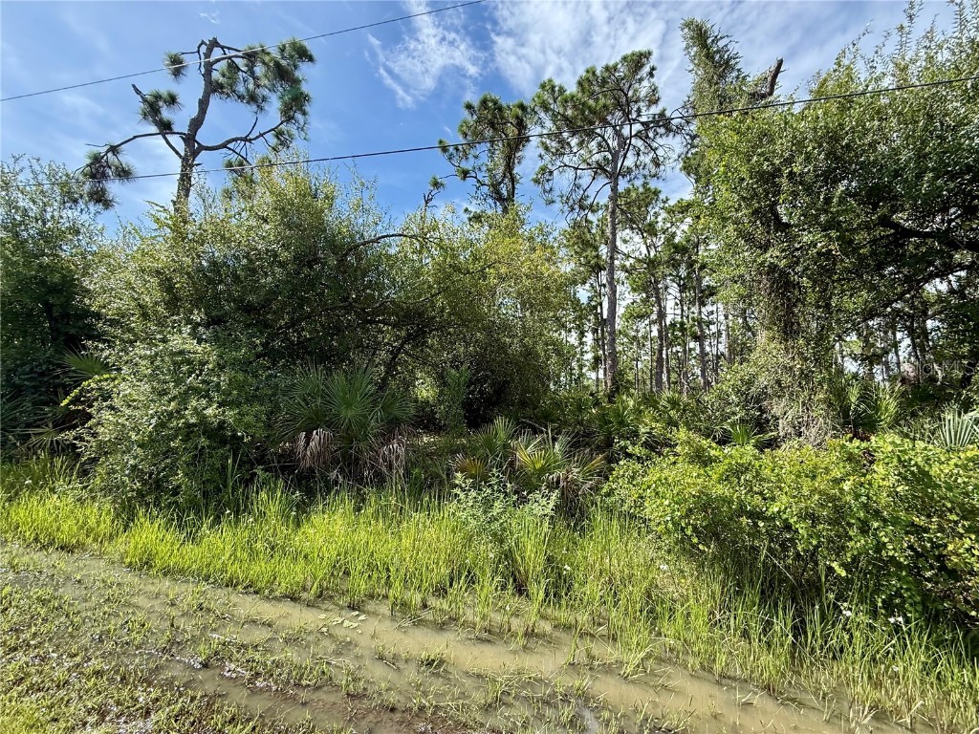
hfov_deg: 102.1
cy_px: 367
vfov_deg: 85.7
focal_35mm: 14
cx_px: 490
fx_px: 396
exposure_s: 1/742
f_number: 2.2
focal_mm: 2.22
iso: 64
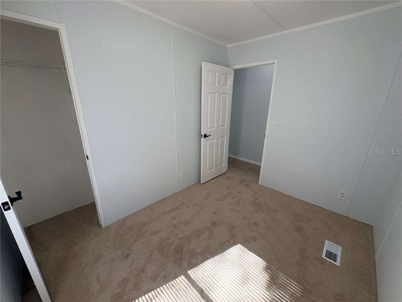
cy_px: 151
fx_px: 163
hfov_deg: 102.1
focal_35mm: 14
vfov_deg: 85.7
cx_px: 201
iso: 125
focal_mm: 2.22
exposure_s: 1/108
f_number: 2.2
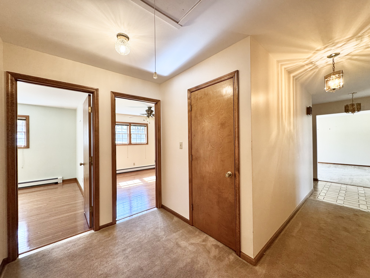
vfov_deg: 85.7
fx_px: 150
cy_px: 139
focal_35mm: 14
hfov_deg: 102.1
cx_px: 185
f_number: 2.2
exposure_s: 1/60
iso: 200
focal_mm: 2.22
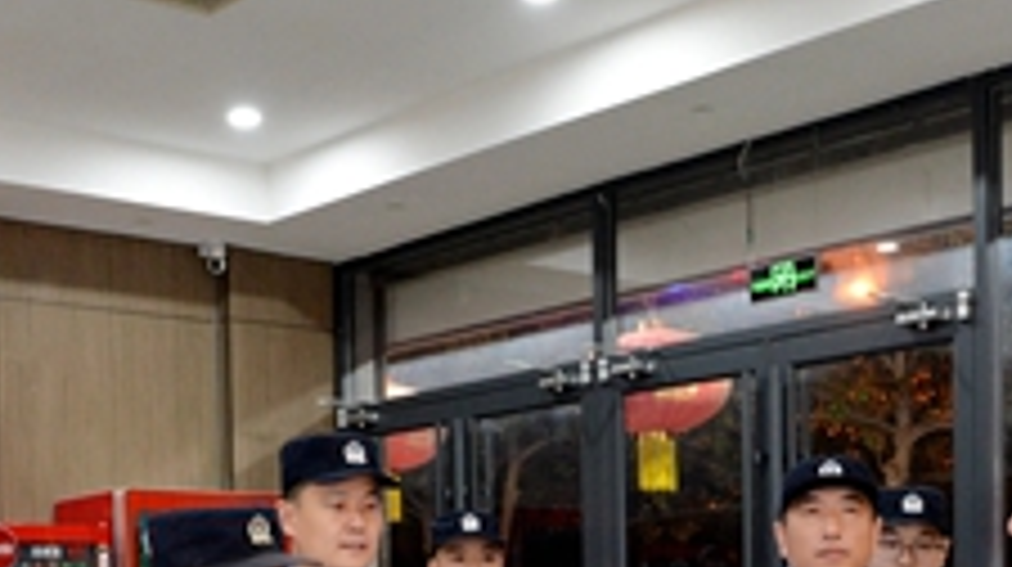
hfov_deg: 37.2
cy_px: 657
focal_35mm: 56
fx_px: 1501
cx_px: 436
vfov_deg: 20.2
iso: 4000
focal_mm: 24
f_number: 6.3
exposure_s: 1/80
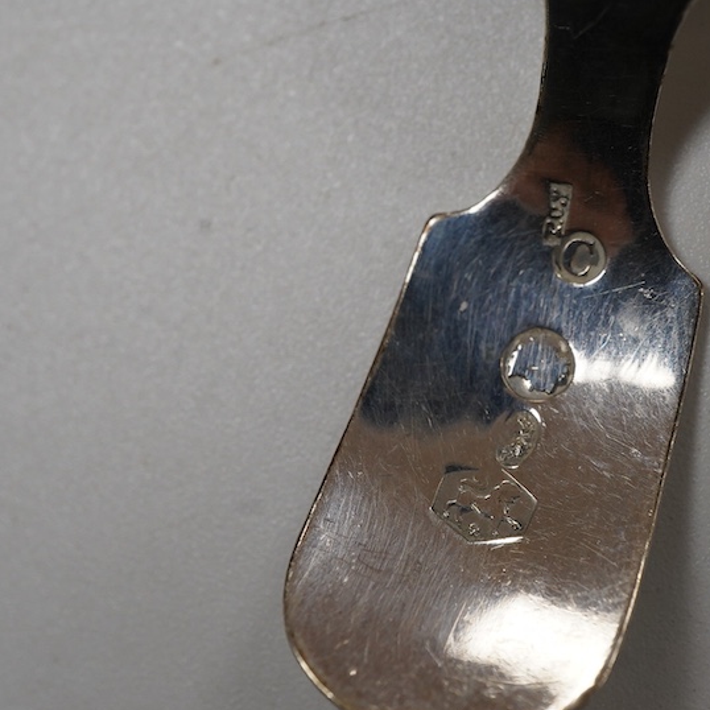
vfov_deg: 26.9
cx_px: 499
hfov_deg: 26.7
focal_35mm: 64
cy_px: 352
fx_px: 1485
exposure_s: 1/125
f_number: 9
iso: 1250
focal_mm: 30
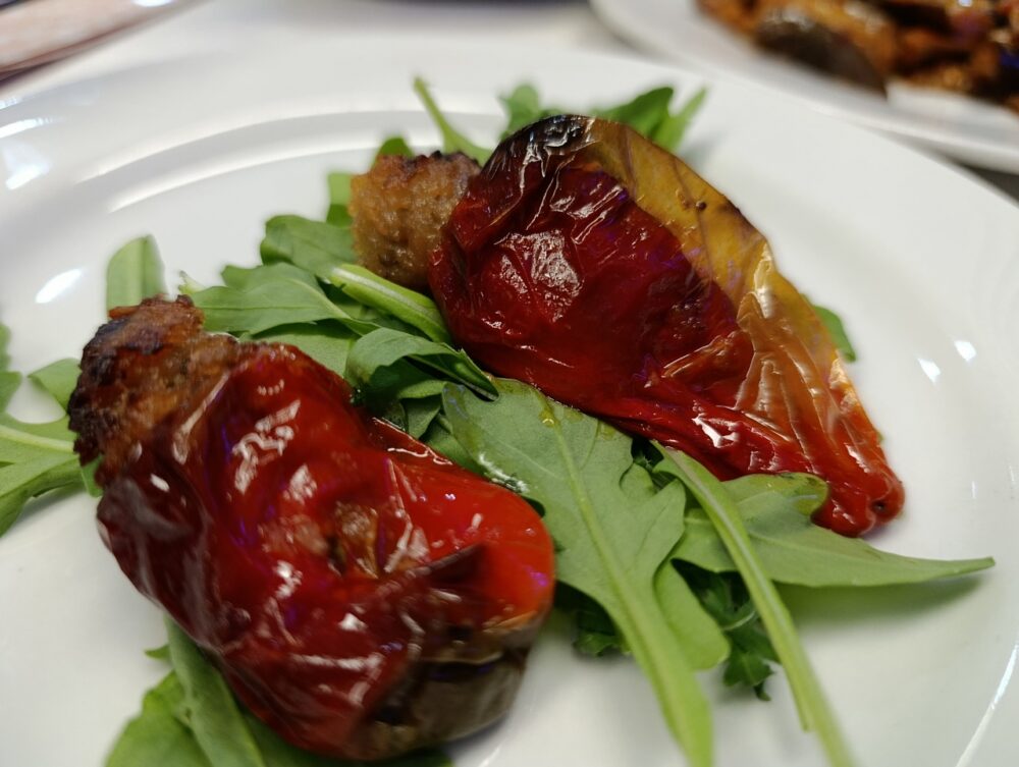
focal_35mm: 23
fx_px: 678
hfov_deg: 73.8
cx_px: 510
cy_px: 384
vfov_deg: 59.0
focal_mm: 6.11
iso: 904
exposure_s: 1/100
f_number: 1.65
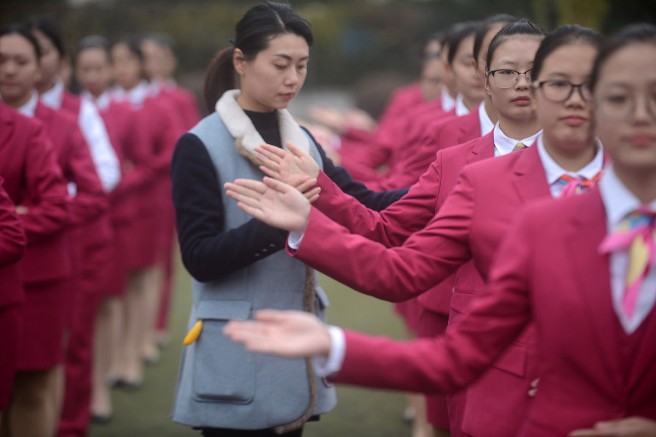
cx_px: 328
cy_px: 218
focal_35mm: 150
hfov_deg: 13.7
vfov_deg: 9.1
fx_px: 2732
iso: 320
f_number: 2.8
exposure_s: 1/640
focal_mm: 150
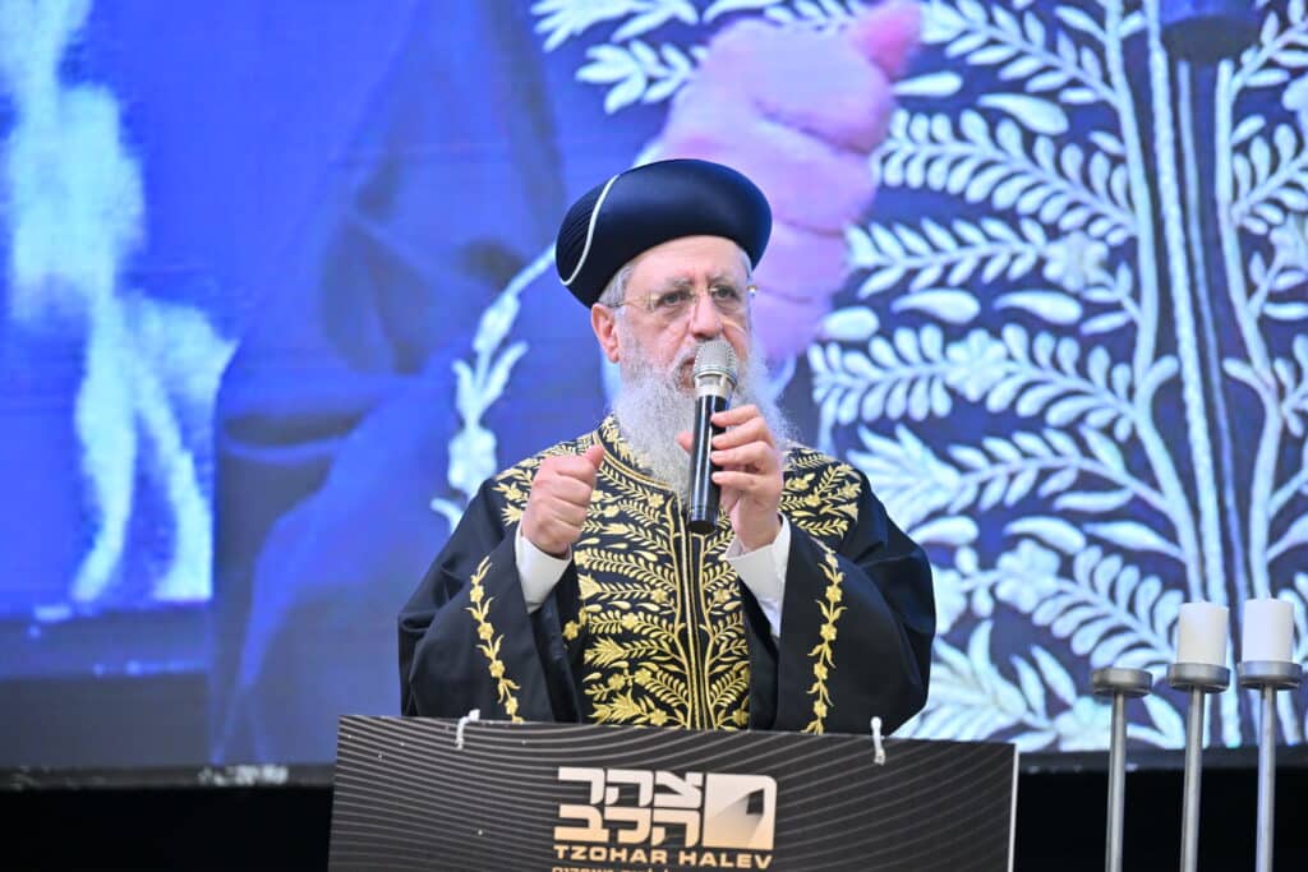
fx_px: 4360
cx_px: 654
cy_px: 436
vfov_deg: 11.4
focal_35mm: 120
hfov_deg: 17.1
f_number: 4
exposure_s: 1/160
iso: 640
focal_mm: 120
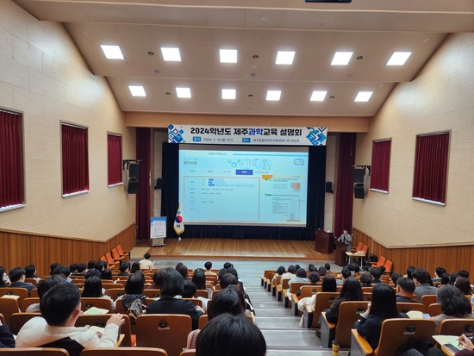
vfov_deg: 58.9
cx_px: 237
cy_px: 178
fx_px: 315
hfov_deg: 73.9
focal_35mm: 23
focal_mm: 5.4
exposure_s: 1/120
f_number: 1.8
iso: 160
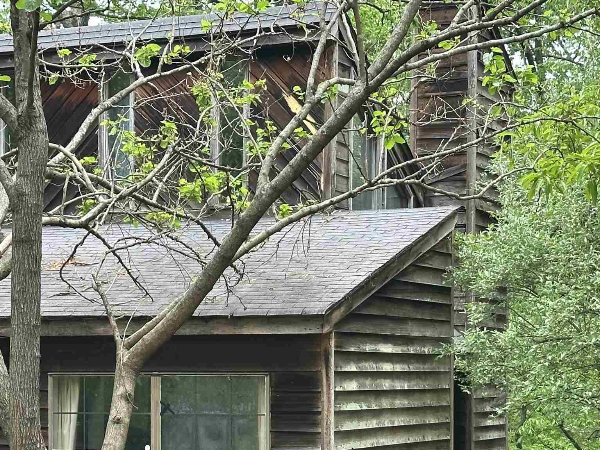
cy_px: 347
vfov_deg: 15.3
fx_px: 1664
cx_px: 238
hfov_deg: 20.4
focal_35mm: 96
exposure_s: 1/271
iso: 64
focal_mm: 6.86
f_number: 1.78
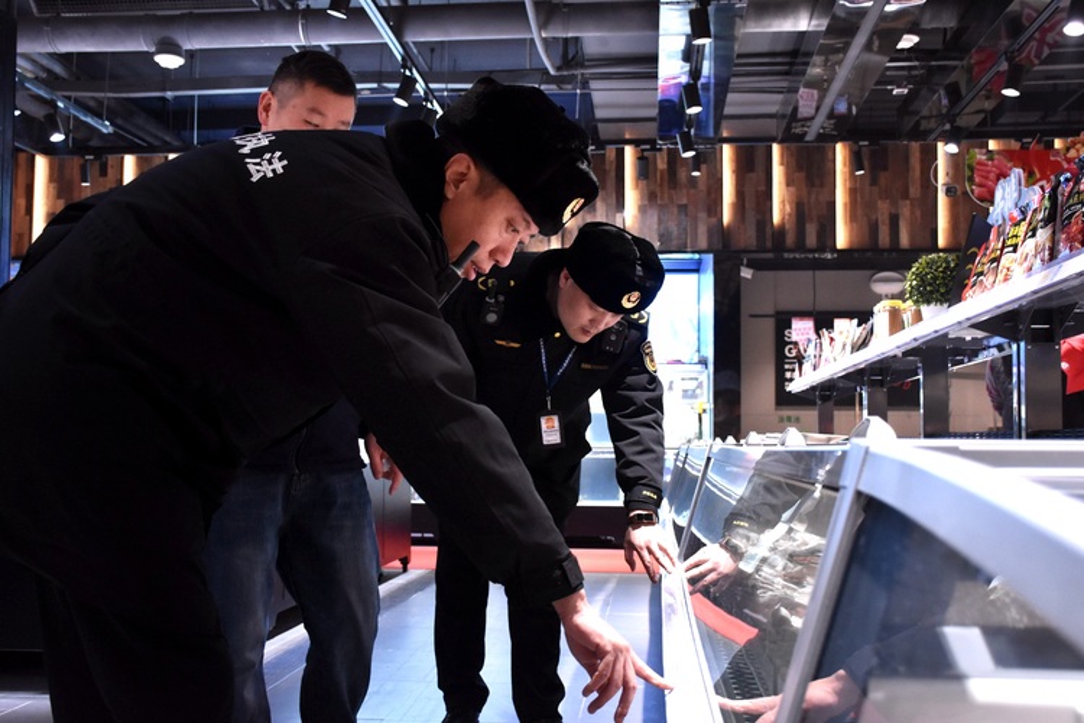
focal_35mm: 36
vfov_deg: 36.9
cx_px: 542
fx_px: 1084
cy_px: 362
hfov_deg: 53.1
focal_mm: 24
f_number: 4.5
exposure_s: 1/160
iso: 2000
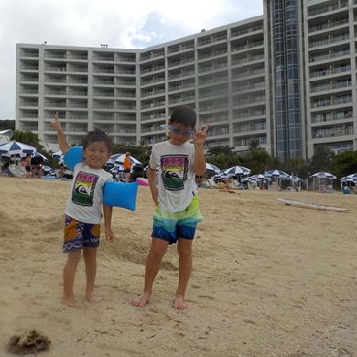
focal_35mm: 36
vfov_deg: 46.0
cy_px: 178
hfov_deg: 45.9
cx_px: 154
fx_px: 420
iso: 125
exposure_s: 1/1000
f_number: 3.3
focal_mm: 4.1
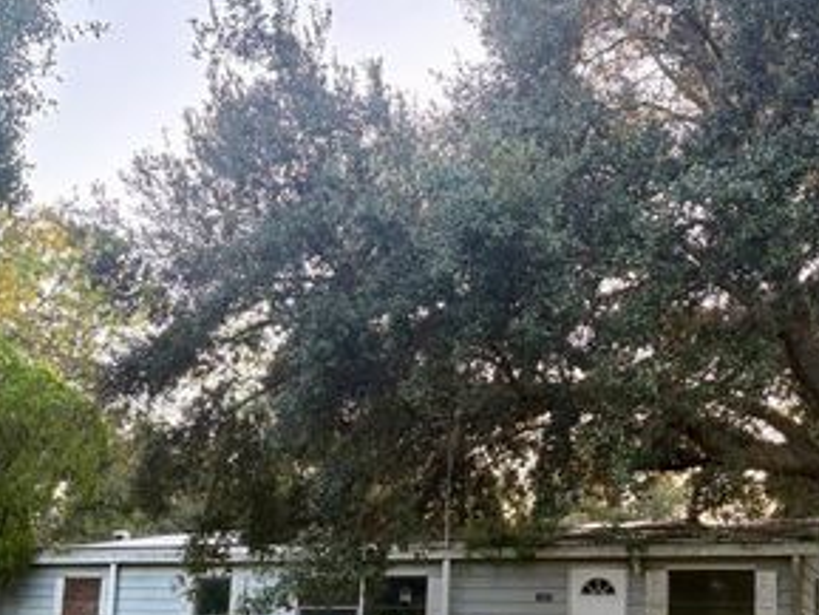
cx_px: 428
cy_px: 506
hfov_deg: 42.0
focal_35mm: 45
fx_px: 1065
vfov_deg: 31.3
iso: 125
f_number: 1.6
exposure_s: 1/191
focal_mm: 5.96
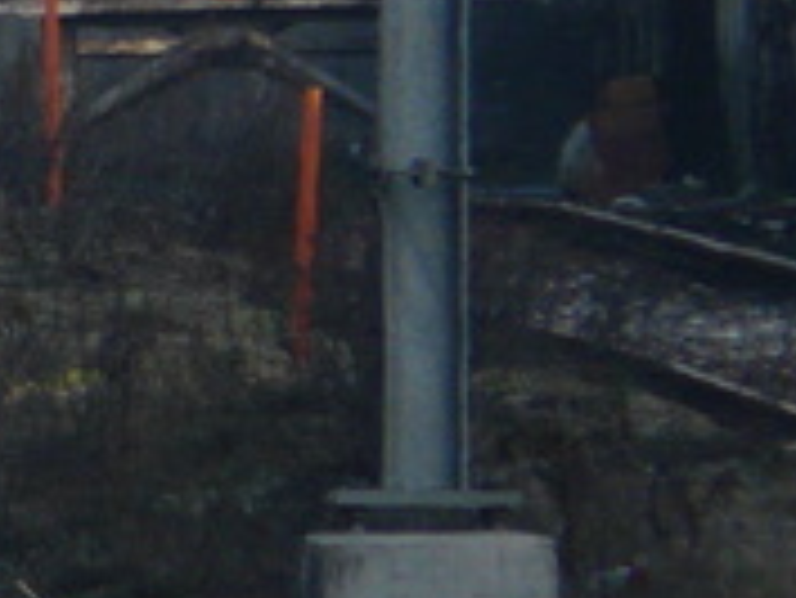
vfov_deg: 0.5
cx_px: -1417
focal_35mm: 2840
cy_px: -391
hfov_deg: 0.7
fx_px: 65351
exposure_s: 1/250
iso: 100
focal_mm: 82.8
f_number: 5.6
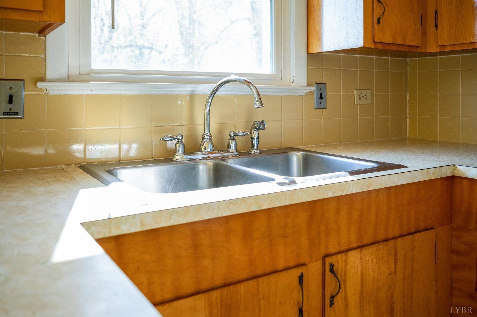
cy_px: 158
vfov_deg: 43.5
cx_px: 238
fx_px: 397
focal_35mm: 30
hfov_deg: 62.0
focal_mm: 30
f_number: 4
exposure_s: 1/125
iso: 1250
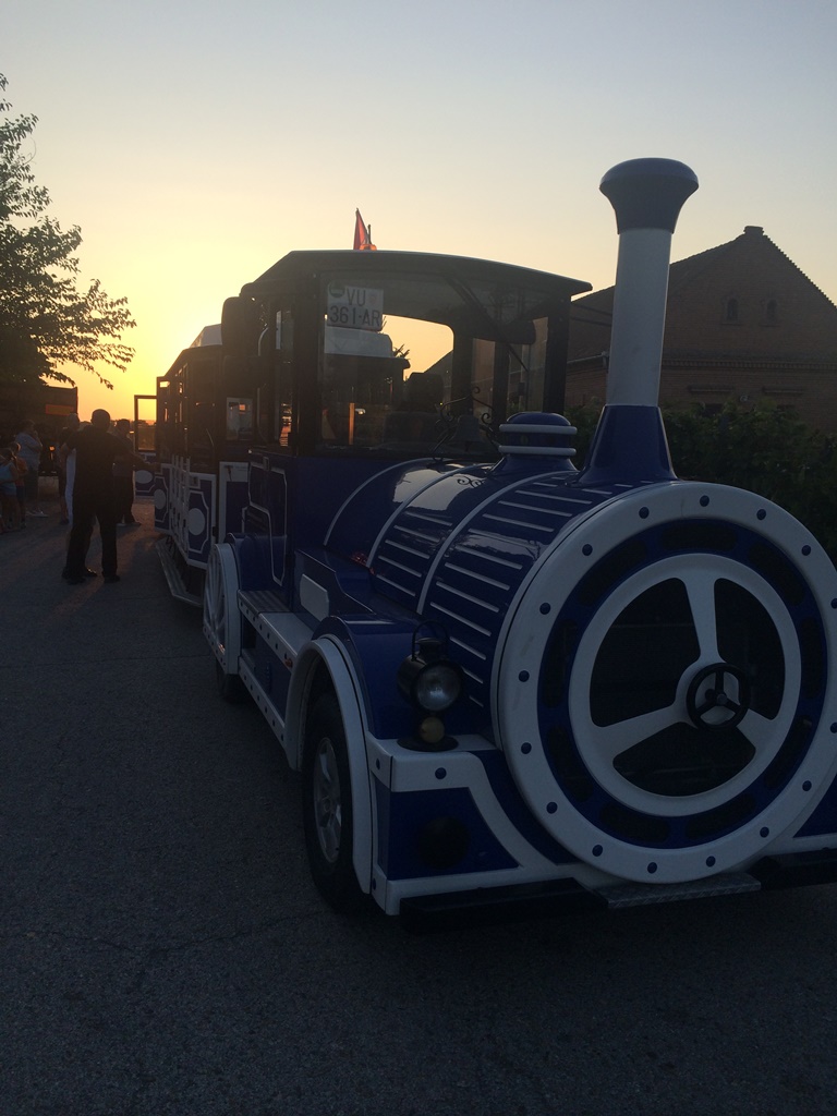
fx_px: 967
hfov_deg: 46.8
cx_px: 418
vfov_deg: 60.0
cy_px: 558
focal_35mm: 30
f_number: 2.2
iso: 32
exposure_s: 1/662
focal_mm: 4.12
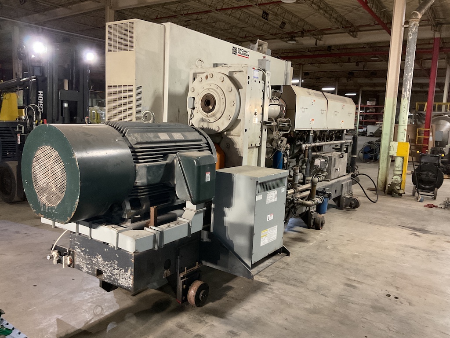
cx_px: 225
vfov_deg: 48.2
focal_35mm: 29
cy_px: 169
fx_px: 377
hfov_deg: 61.7
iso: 320
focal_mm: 3
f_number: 1.8
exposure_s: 1/30
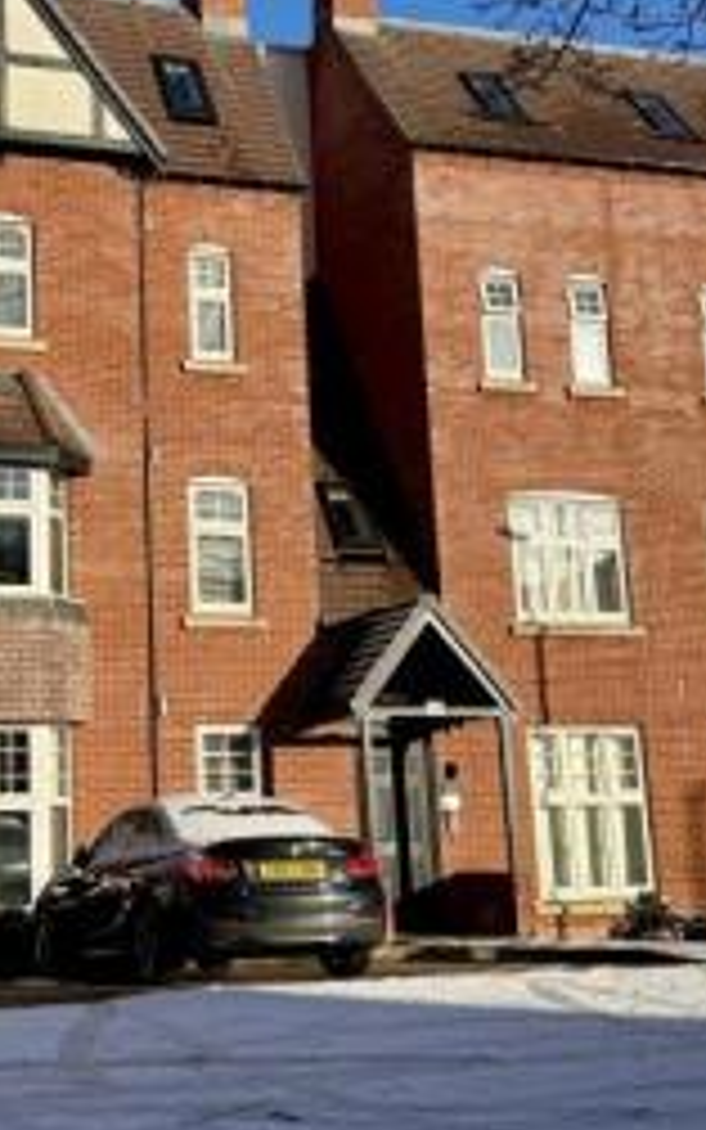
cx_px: 74
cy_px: 403
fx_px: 1815
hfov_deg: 21.5
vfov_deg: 34.3
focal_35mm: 59
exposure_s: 1/4049
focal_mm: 6.76
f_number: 1.78
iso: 80
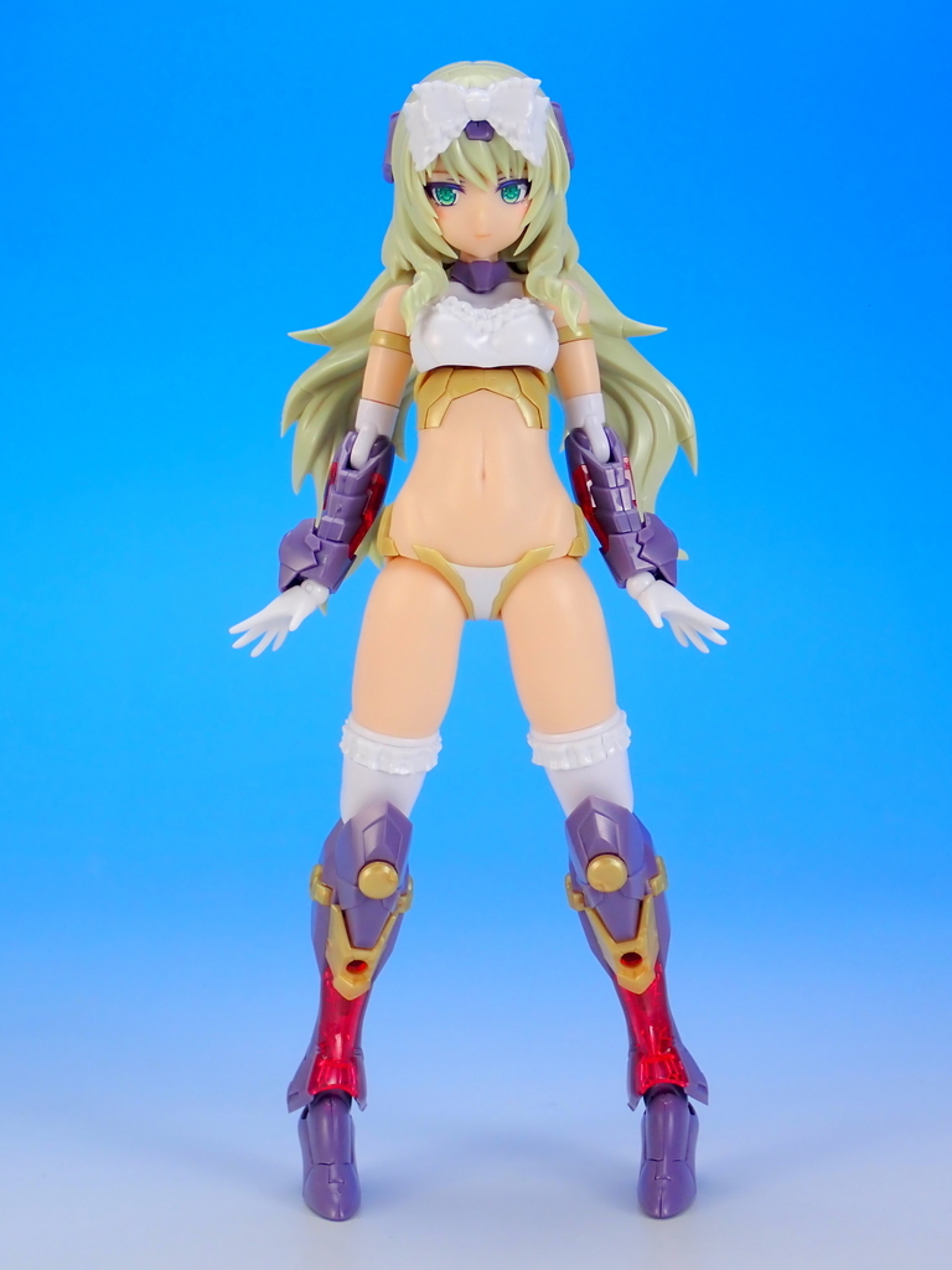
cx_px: 476
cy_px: 635
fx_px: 2457
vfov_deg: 29.0
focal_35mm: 67
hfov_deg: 21.9
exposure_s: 1/1.6
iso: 100
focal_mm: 11.88
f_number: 14
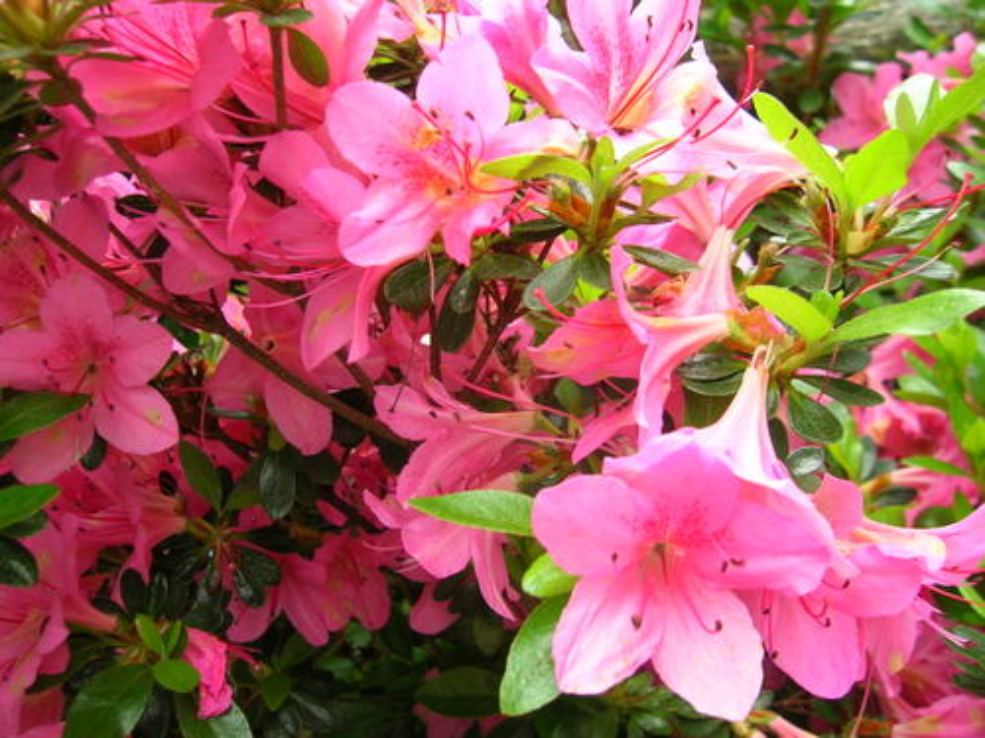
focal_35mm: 36
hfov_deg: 51.4
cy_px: 369
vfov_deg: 39.7
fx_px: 1024
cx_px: 492
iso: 50
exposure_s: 1/83
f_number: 2.9
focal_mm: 6
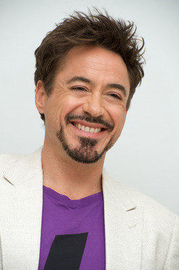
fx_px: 1161
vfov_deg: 13.3
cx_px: 90
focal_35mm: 155
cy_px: 135
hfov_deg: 8.8
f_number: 7.1
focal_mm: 155
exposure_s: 1/60
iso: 400
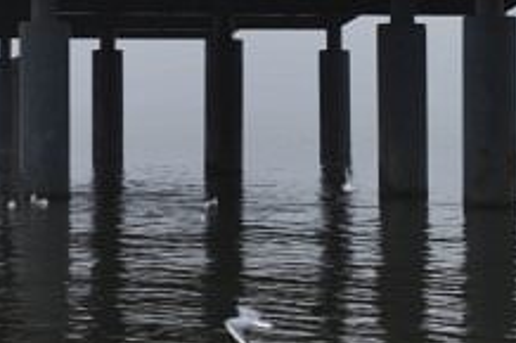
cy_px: -13
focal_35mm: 198
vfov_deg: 6.9
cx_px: 73
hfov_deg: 10.4
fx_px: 2836
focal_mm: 48
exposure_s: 1/160
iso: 200
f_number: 6.3
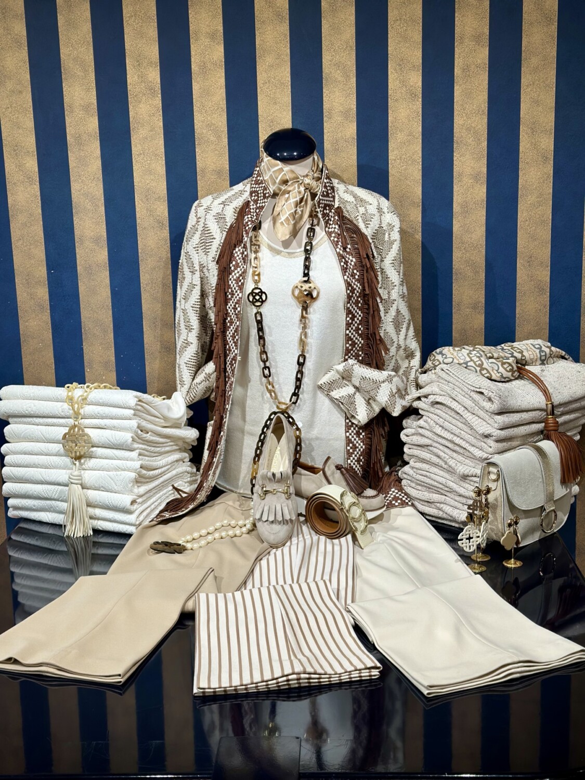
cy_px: 390
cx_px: 292
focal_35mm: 48
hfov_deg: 30.3
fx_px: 1082
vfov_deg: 39.7
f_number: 1.78
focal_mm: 6.86
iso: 80
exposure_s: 1/100
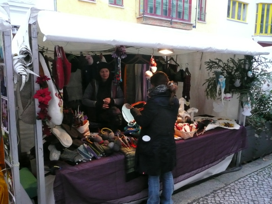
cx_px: 136
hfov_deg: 63.4
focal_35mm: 28
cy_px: 102
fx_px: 220
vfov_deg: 49.7
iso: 400
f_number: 3.3
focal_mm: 4.6
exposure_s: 1/60
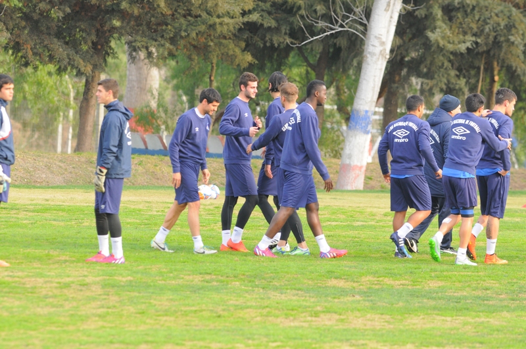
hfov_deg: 4.6
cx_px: 263
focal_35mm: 450
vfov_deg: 3.0
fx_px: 6566
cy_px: 174
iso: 500
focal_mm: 300
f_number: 5.6
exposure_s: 1/320
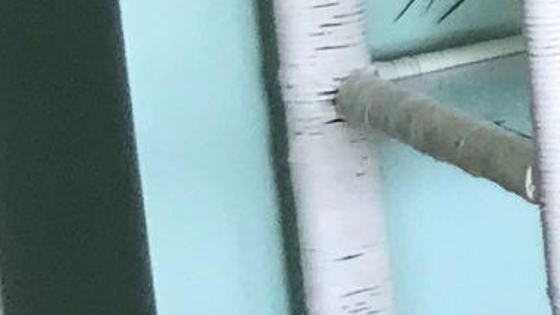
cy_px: -297
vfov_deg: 5.0
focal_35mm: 240
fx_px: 3563
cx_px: 2012
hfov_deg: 7.3
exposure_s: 1/65
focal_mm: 3.99
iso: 20
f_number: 1.8
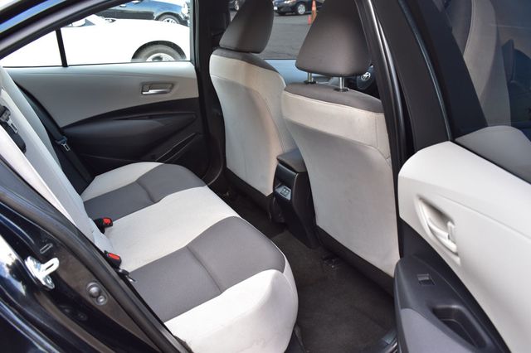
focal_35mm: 33
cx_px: 266
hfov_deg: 57.2
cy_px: 176
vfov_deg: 39.9
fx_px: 486
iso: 400
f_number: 7.1
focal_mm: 22
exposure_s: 1/30
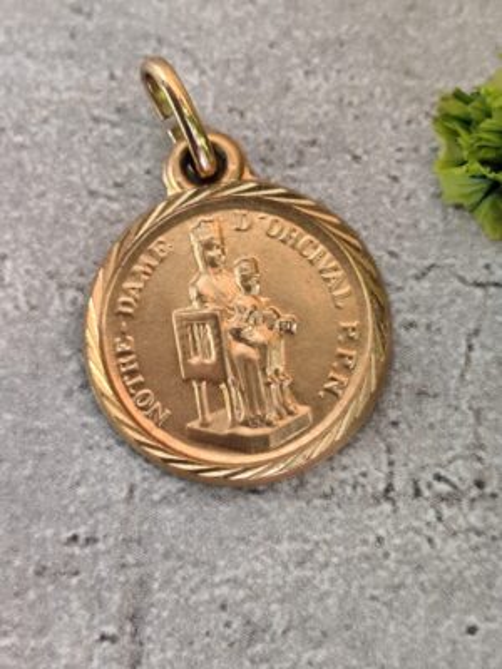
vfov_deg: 21.1
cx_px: 251
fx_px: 1798
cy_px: 334
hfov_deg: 15.9
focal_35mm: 93
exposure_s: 1/25
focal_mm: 6.19
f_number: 1.65
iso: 250
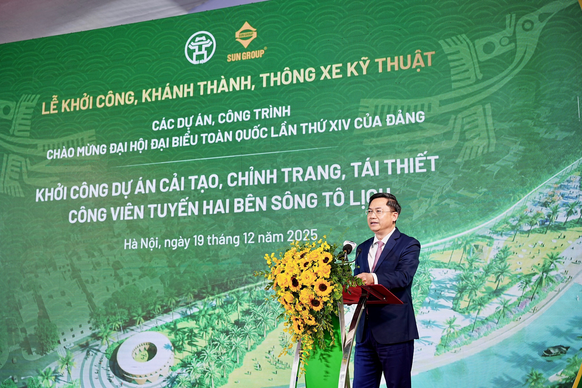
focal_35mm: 47
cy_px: 194
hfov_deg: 42.0
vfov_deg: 28.7
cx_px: 291
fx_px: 758
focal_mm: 46.9
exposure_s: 1/125
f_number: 3.5
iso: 200
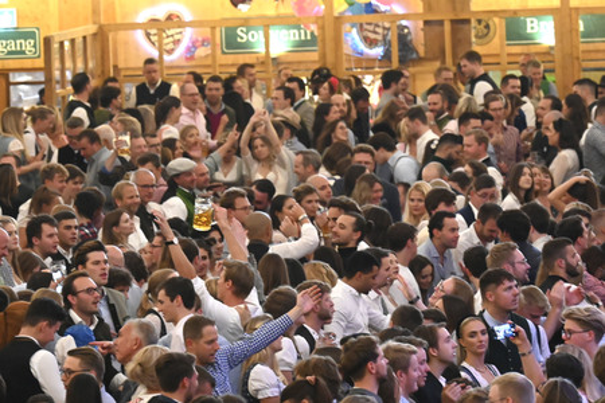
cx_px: 302
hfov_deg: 6.9
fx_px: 5041
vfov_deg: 4.6
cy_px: 202
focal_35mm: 300
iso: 12800
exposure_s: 1/160
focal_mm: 200
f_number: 6.3
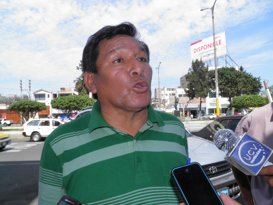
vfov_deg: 49.7
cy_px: 102
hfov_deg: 63.4
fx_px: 221
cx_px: 136
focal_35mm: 28
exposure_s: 1/100
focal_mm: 4.9
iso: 50
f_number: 8
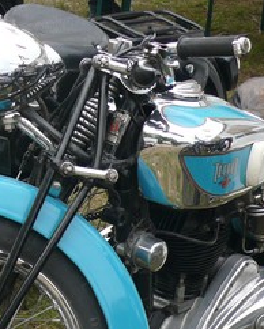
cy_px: 262
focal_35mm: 162
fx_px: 1580
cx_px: 146
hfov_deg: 9.5
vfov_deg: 11.9
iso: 100
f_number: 3.2
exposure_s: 1/125
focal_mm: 10.6
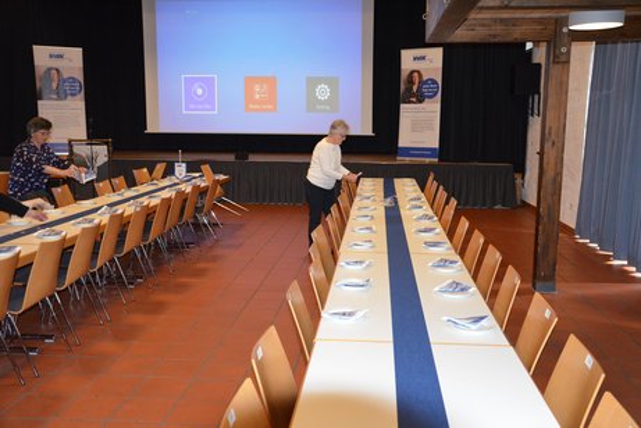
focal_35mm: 38
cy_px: 214
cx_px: 320
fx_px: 668
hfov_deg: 51.3
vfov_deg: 35.5
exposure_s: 1/60
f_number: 4
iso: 3200
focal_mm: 25
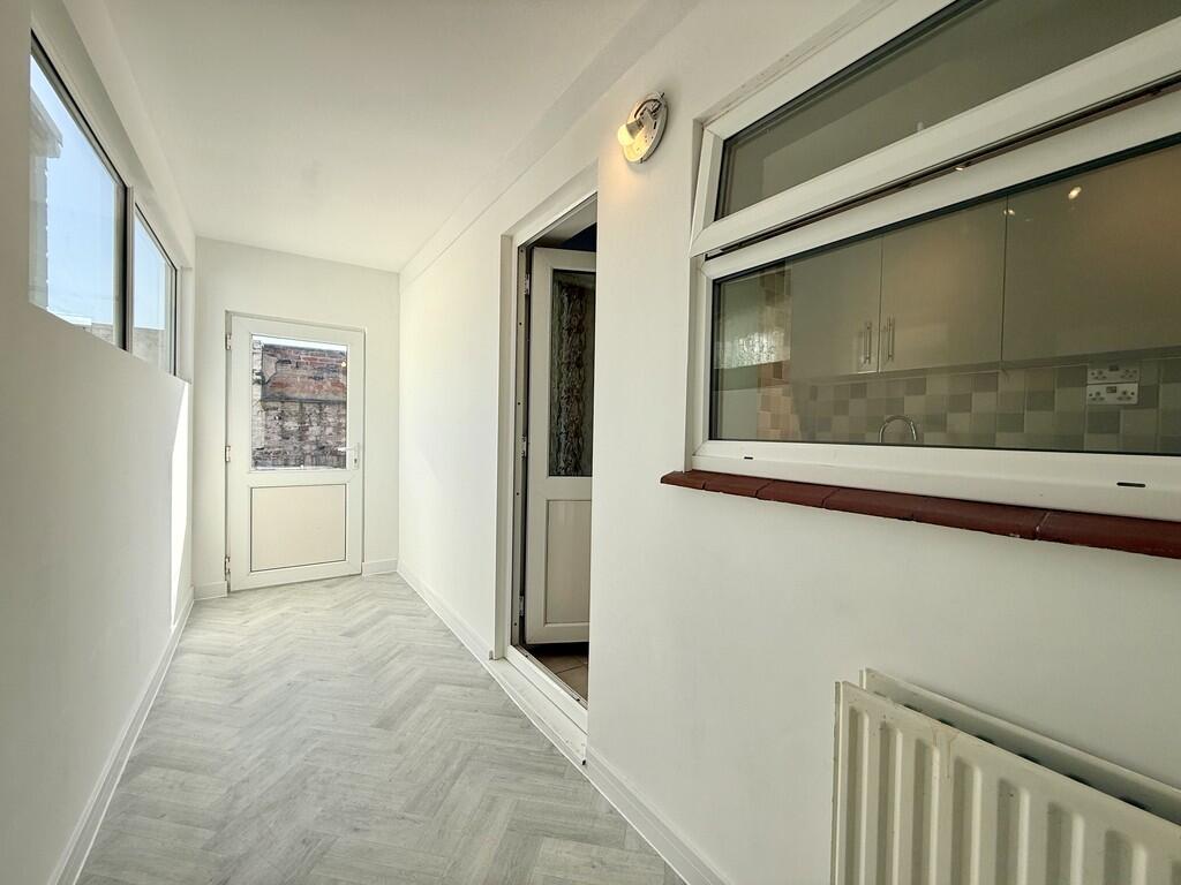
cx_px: 590
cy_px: 442
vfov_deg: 85.7
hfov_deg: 102.1
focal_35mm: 14
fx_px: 478
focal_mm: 2.22
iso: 50
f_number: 2.2
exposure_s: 1/357
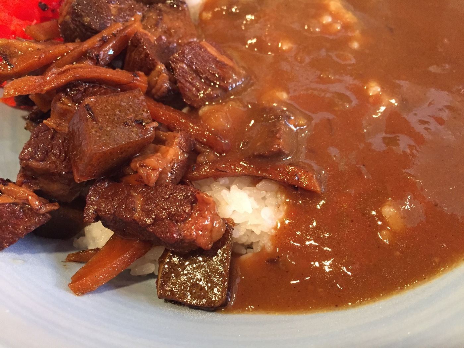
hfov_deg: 61.7
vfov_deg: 48.2
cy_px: 174
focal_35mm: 29
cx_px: 232
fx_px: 389
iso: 250
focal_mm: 4.15
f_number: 2.2
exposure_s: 1/30
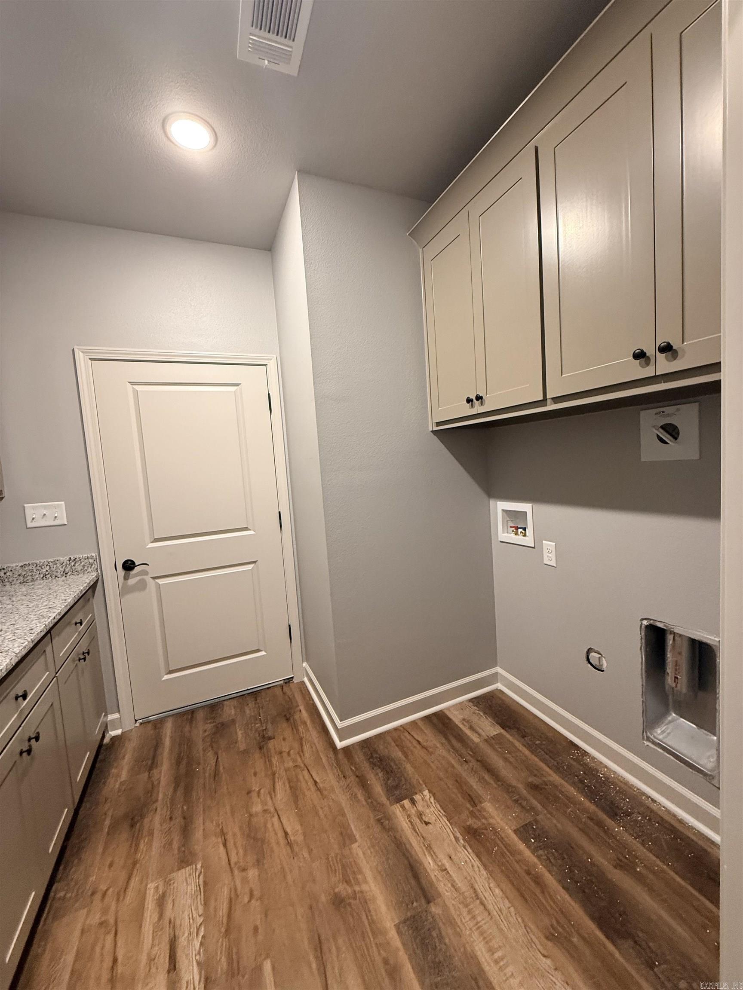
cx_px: 372
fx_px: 401
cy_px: 495
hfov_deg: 85.7
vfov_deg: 102.1
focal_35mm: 14
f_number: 2.2
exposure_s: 1/60
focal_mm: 2.22
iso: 320
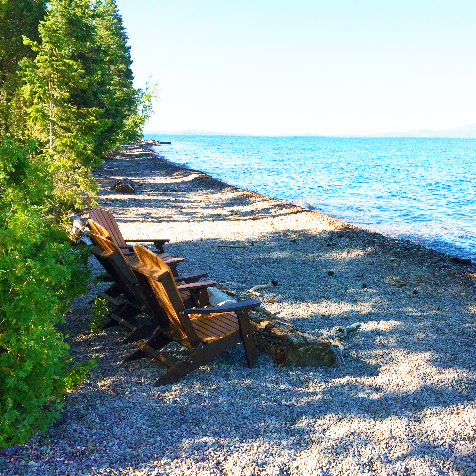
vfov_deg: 47.2
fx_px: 545
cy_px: 237
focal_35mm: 35
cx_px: 322
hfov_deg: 46.4
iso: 32
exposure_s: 1/1368
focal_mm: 4.15
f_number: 2.2
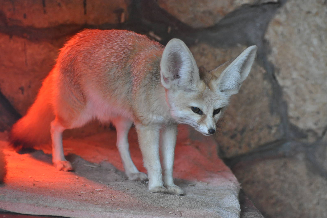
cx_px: 164
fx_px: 2334
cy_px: 109
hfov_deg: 8.0
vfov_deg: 5.3
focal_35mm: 257
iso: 1600
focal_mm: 170
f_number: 5
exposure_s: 1/320
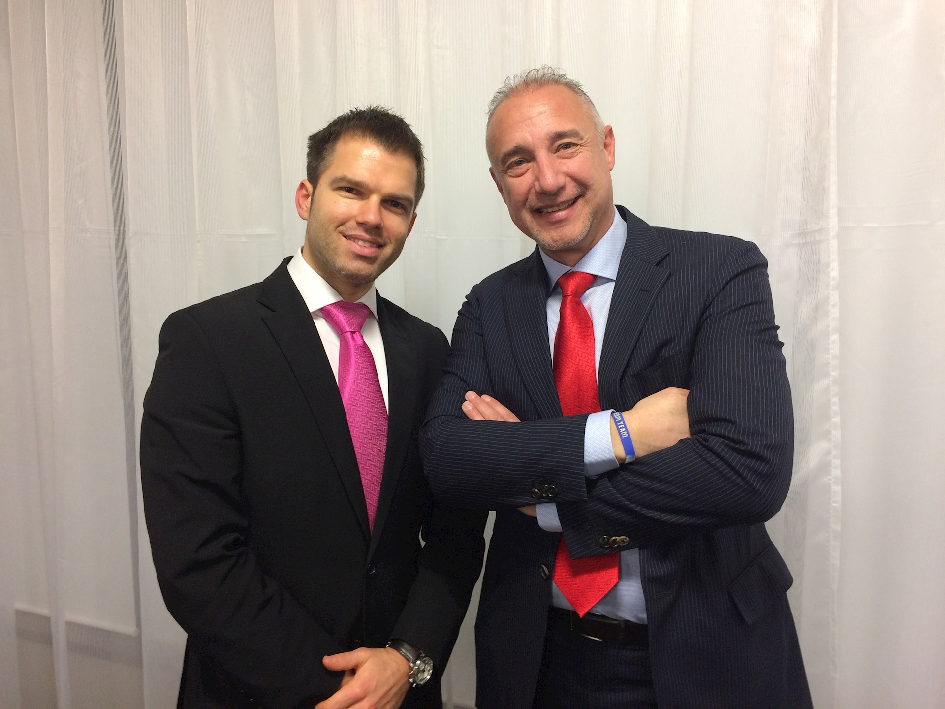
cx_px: 472
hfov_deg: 61.7
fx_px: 792
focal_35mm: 29
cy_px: 354
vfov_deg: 48.2
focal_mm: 4.15
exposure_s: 1/33
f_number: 2.2
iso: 100
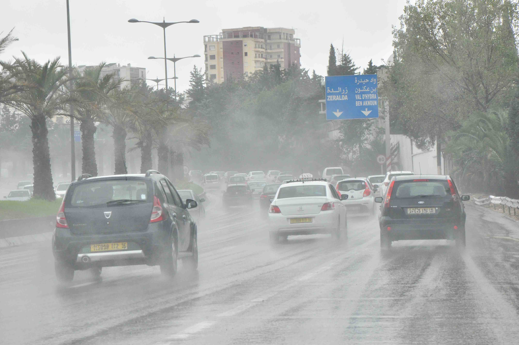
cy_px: 172
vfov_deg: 8.7
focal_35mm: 158
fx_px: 2268
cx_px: 260
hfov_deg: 13.1
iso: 800
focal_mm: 105
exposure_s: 1/200
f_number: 16
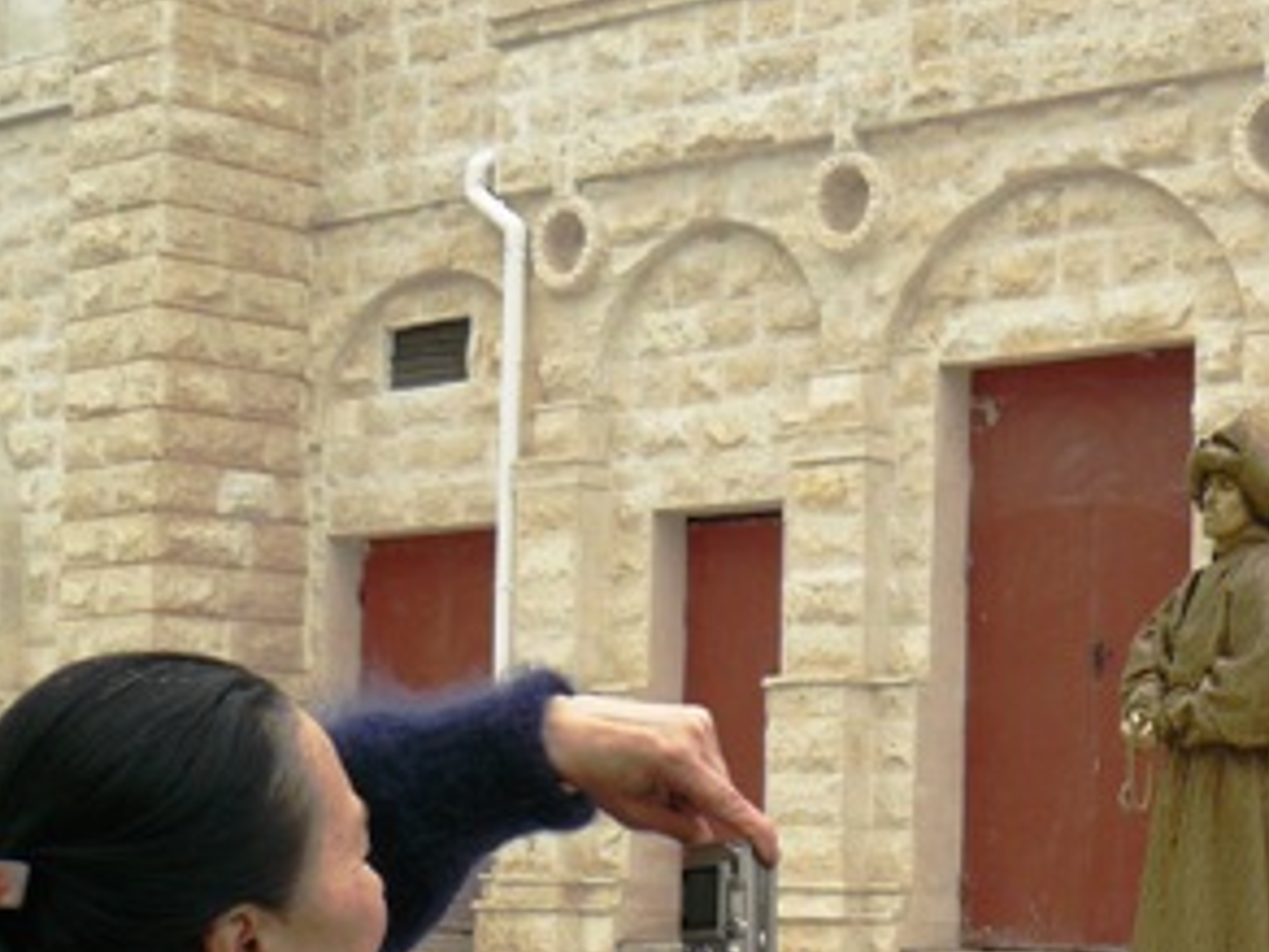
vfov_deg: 18.1
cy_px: 1013
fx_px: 2896
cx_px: 1308
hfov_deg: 23.5
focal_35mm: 79
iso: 100
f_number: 4
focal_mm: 6
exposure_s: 1/160
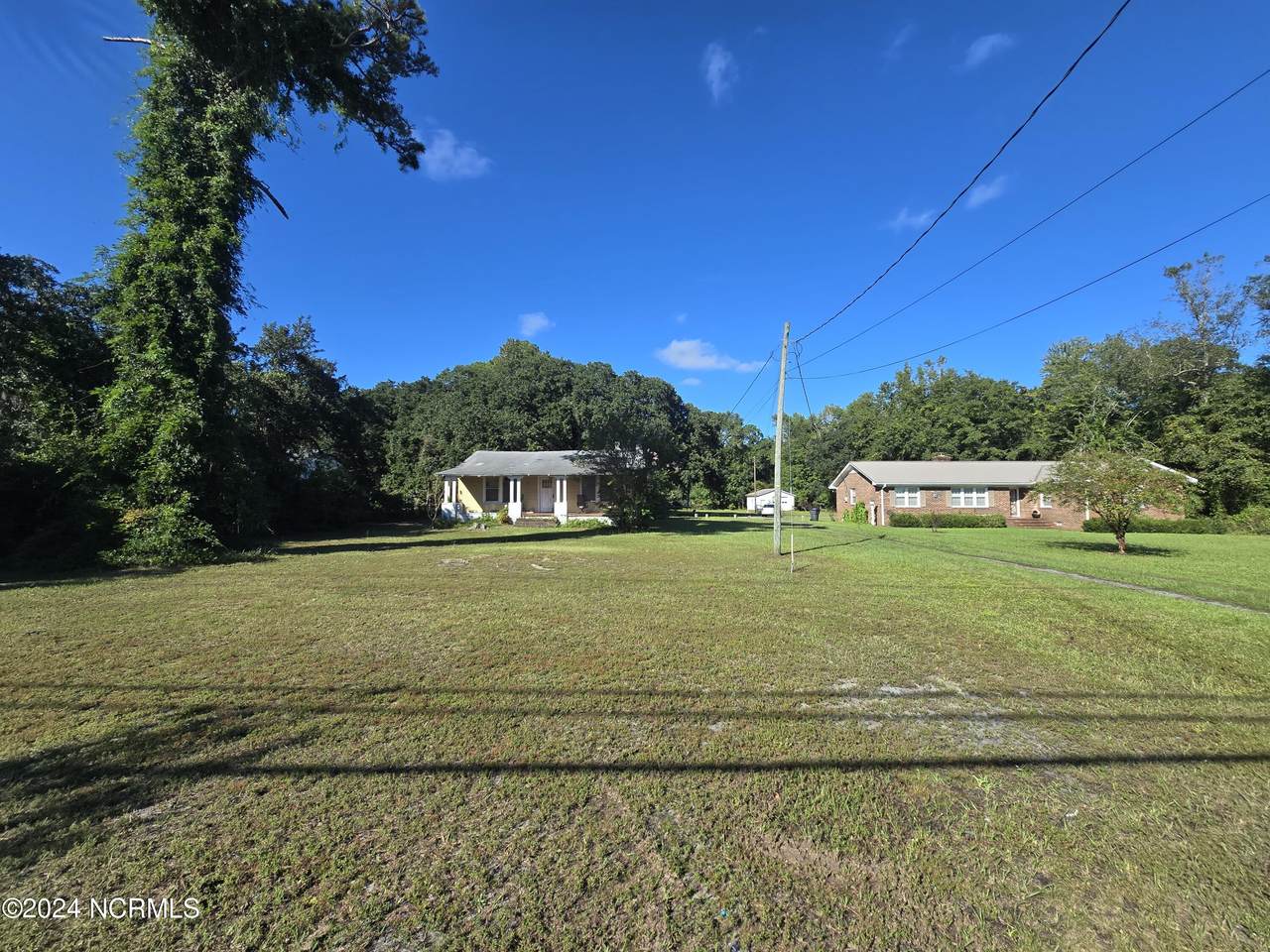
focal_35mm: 13
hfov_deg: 106.2
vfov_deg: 89.9
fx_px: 477
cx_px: 635
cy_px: 476
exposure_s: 1/1597
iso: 50
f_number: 2.2
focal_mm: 2.2
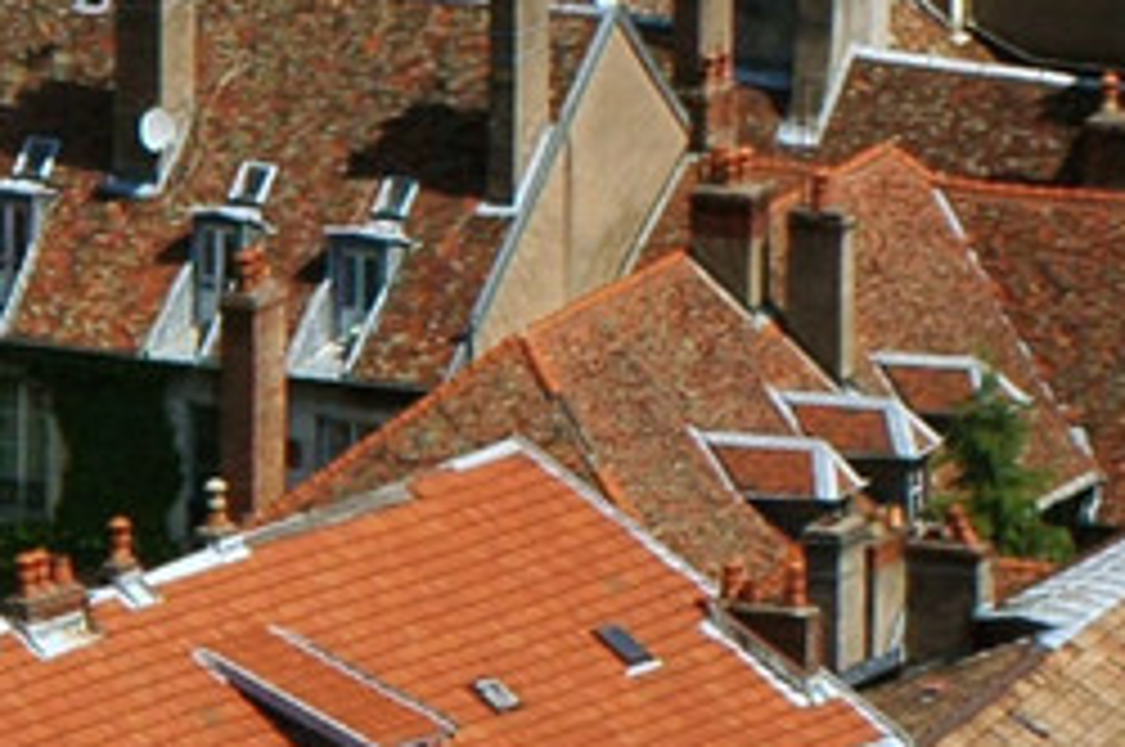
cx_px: -2349
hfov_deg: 1.6
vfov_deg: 1.1
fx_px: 40391
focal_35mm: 1294
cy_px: 1370
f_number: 9
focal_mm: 135
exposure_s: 1/320
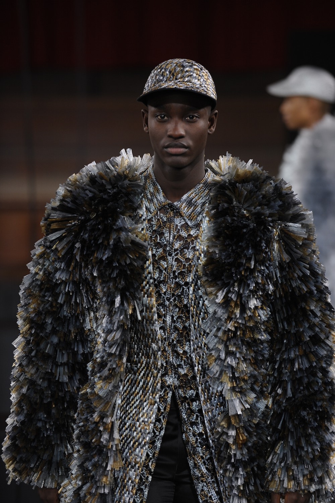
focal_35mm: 200
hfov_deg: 6.9
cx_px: 168
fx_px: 2795
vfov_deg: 10.3
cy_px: 252
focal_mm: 200
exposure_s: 1/500
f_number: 3.5
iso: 1000
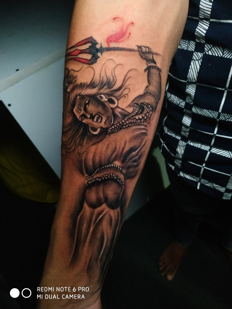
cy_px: 154
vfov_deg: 71.6
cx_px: 116
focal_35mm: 24
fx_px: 214
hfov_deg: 56.8
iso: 1250
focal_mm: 3.94
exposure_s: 1/20
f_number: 1.9
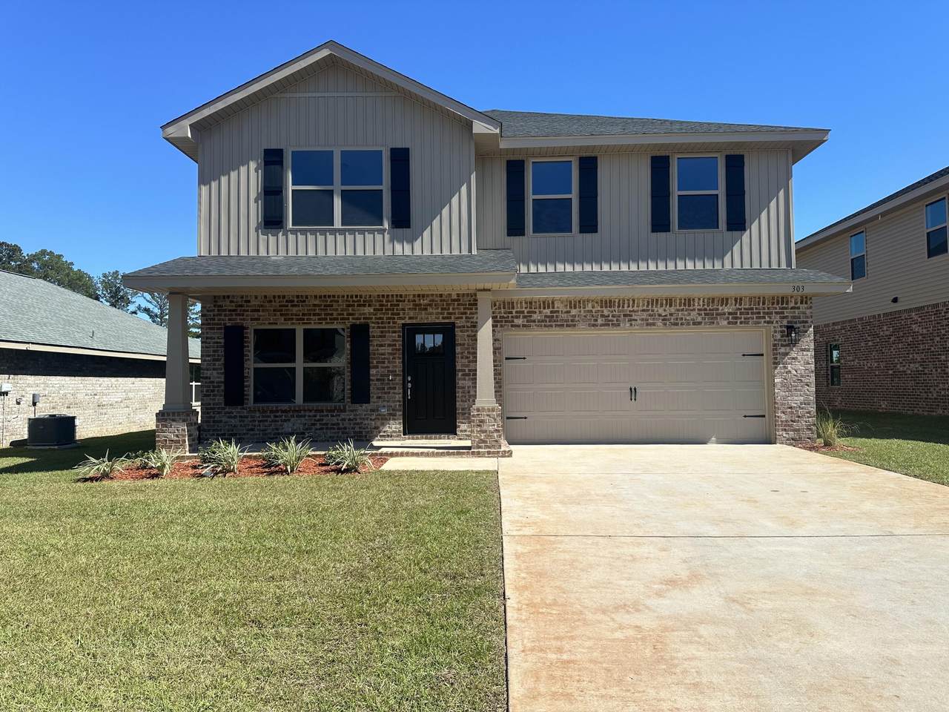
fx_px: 658
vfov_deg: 56.8
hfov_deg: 71.6
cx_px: 474
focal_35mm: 24
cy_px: 356
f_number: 1.78
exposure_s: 1/5000
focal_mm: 6.86
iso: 80
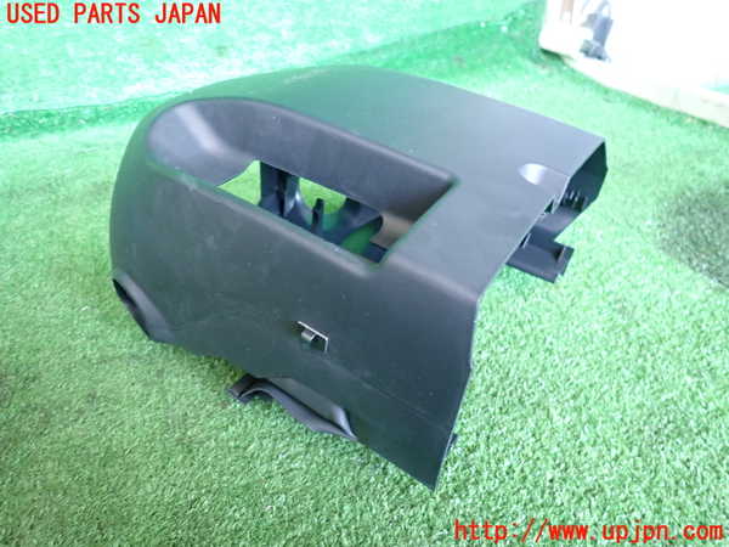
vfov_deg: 54.9
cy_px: 274
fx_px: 526
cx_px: 364
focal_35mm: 25
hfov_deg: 69.4
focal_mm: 4.5
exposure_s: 1/30
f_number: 2
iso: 400
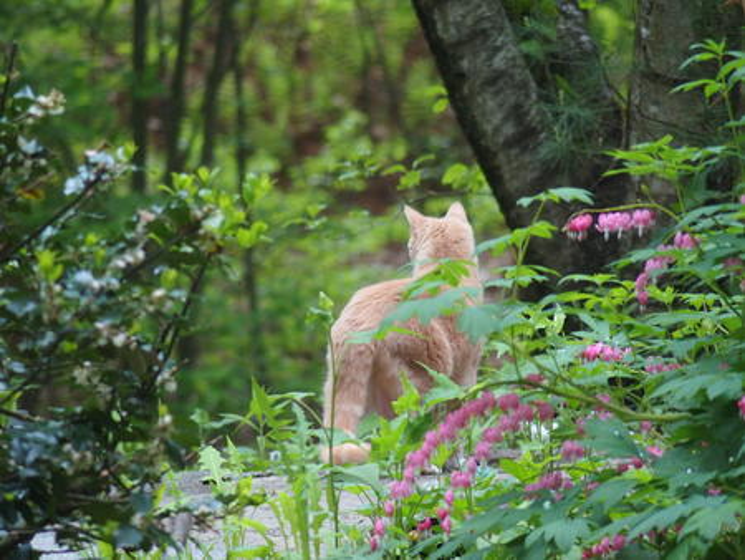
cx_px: 372
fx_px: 6460
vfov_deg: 5.0
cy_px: 280
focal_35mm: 300
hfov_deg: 6.6
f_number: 2.8
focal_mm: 64.3
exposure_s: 1/125
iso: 500
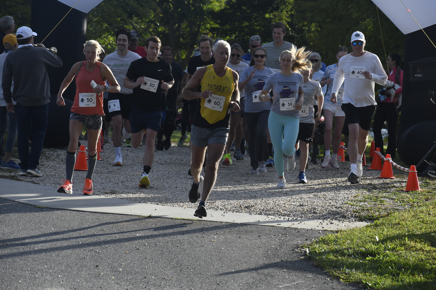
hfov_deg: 11.4
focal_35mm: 180
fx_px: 2180
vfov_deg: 7.6
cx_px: 218
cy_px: 145
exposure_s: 1/800
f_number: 7.1
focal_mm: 120
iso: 400
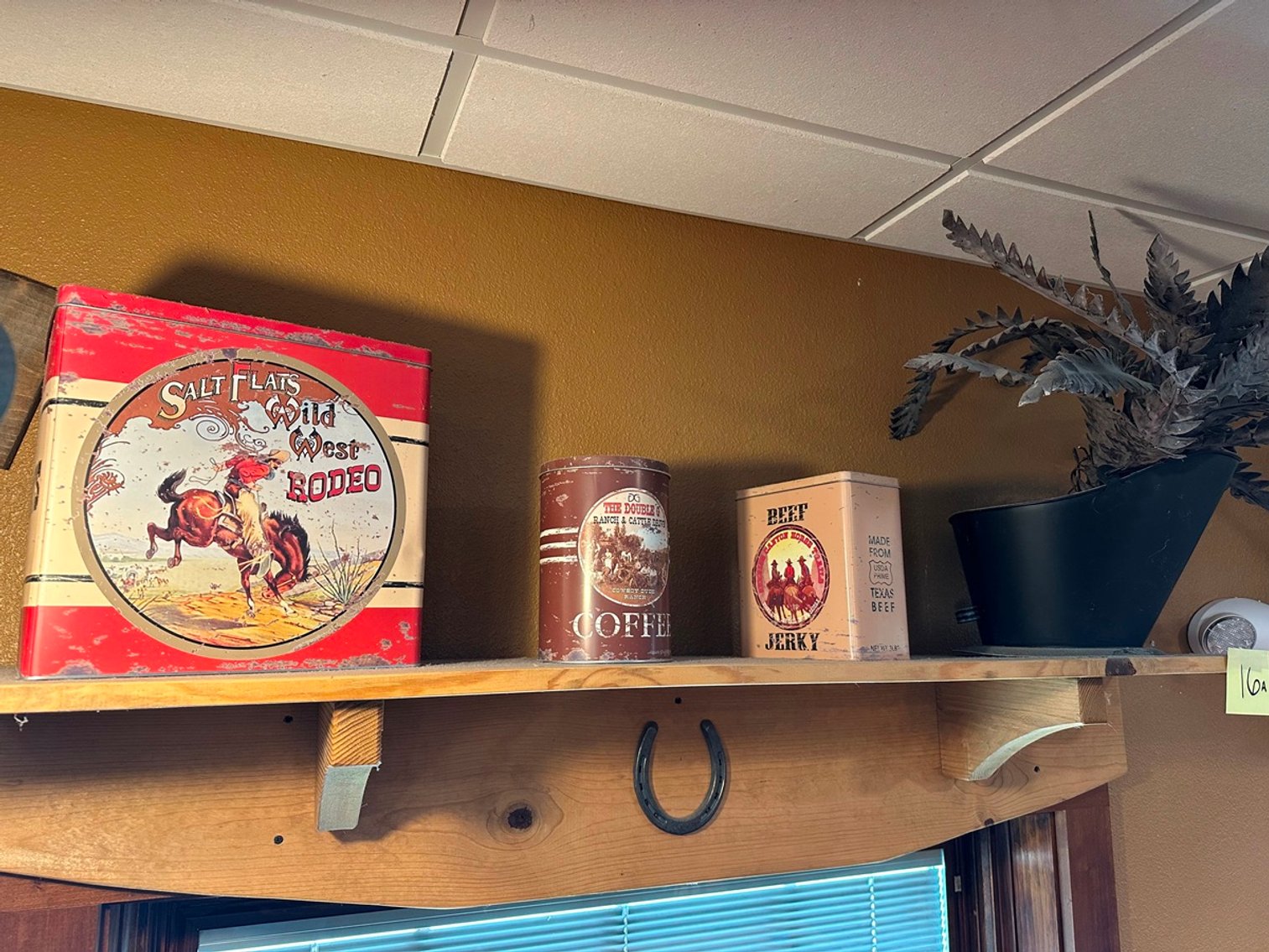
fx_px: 880
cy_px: 476
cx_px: 634
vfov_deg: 56.8
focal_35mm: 24
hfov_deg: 71.6
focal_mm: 6.86
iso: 250
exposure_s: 1/60
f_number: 1.78
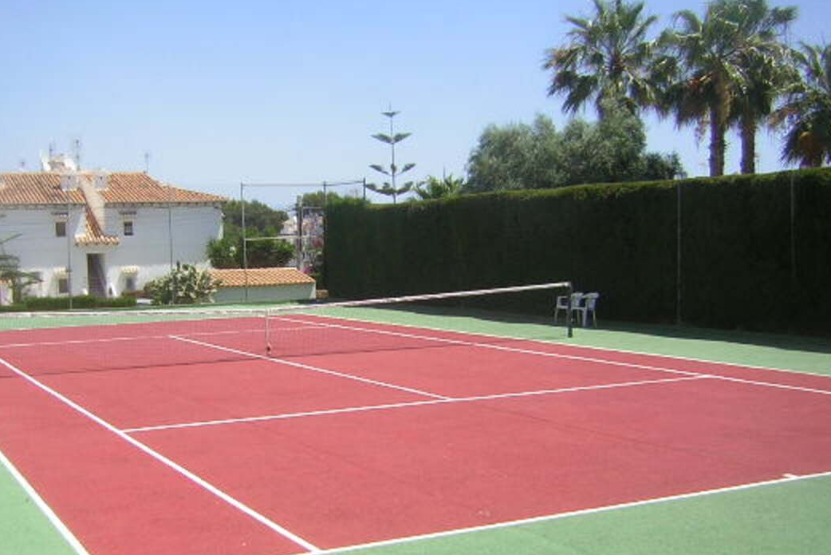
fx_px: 1062
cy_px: 367
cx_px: 367
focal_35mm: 46
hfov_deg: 42.7
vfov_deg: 29.1
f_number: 5.2
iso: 50
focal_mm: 4.7
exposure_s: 1/357
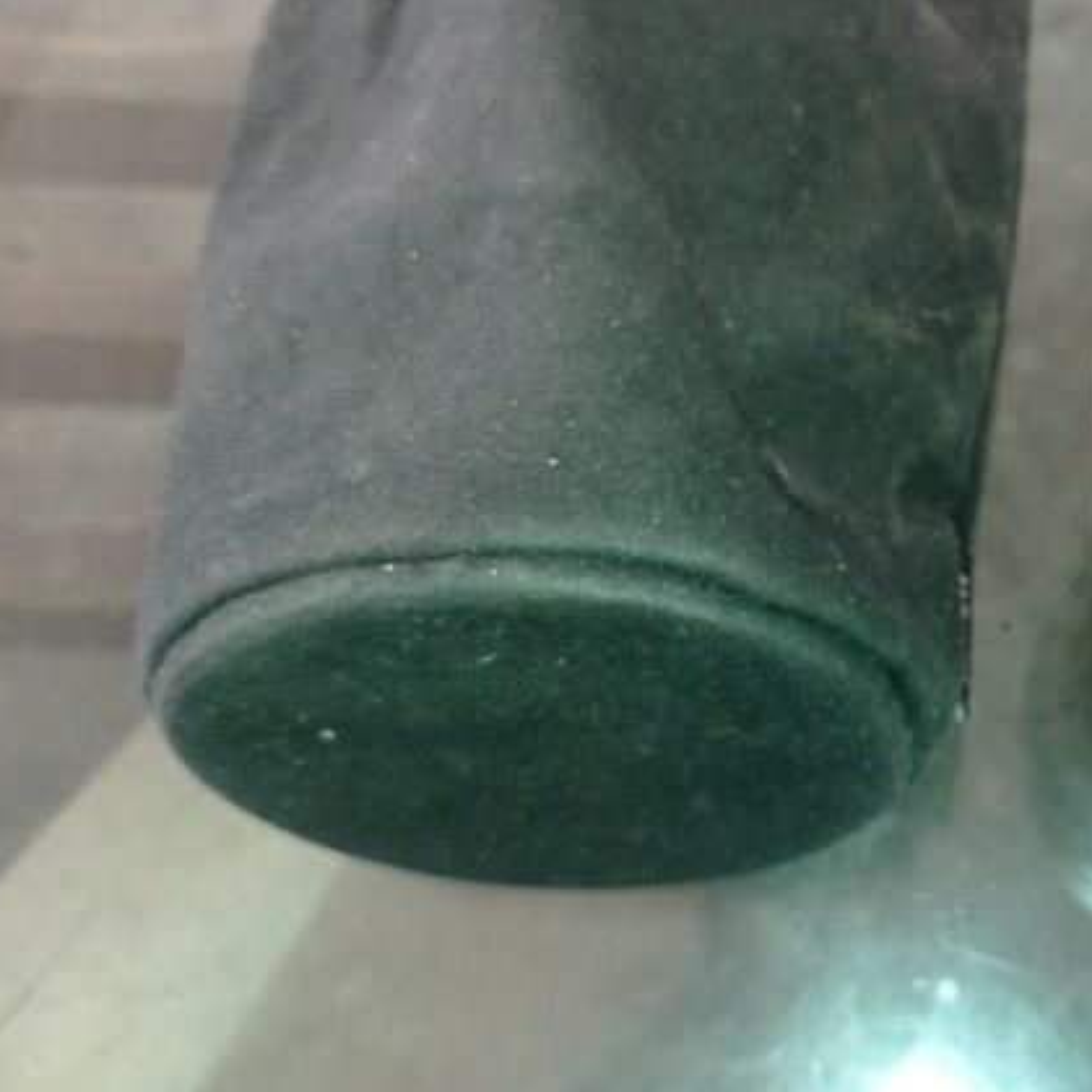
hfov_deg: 30.8
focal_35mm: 53
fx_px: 1892
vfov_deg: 31.8
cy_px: 329
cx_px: 980
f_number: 1.79
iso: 394
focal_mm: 4.7
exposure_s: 1/25
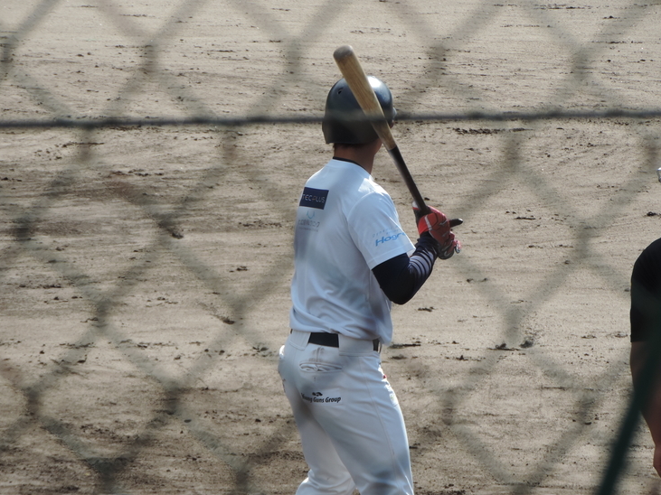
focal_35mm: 383
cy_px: 251
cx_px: 332
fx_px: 7312
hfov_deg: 5.2
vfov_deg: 3.9
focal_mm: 62.4
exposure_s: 1/320
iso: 80
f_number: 4.8
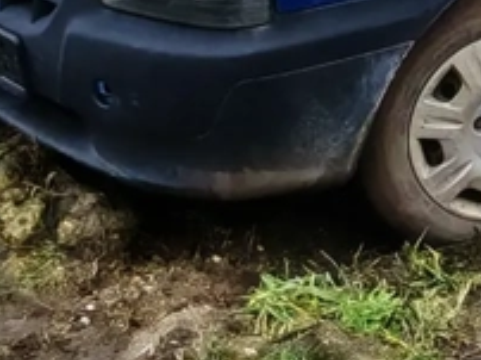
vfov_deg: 11.0
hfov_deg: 14.5
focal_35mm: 129
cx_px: 681
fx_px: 1790
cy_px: -181
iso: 50
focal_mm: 1.96
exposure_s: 1/260
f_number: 2.2
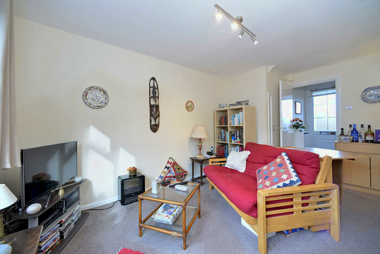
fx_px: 148
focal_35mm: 14
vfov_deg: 81.2
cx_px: 190
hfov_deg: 104.2
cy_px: 127
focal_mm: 14
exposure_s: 1/15
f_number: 7.1
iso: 400
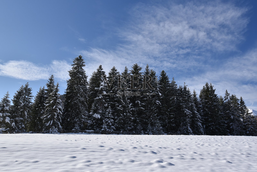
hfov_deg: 71.5
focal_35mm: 25
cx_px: 128
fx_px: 179
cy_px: 86
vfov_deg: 51.3
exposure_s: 1/2500
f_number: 9
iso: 640
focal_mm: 25
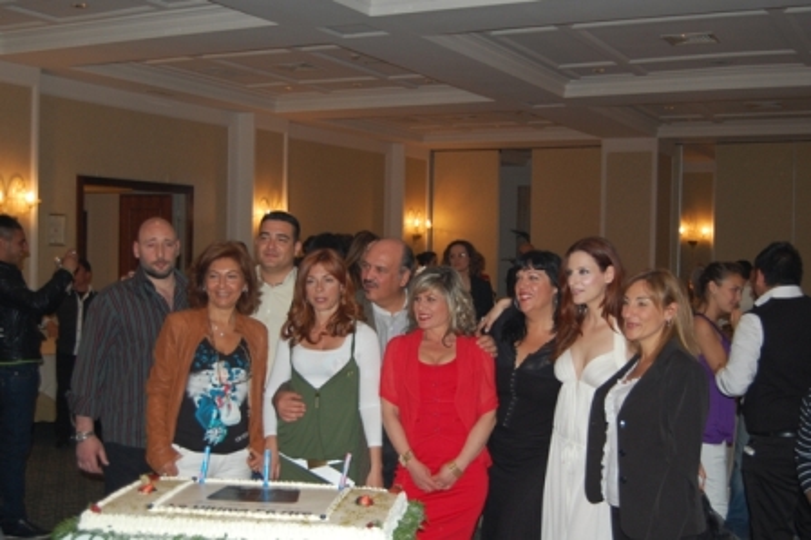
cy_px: 270
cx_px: 406
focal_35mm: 46
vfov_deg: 28.9
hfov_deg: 42.4
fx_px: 1047
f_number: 4.5
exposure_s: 1/60
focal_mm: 31
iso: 400
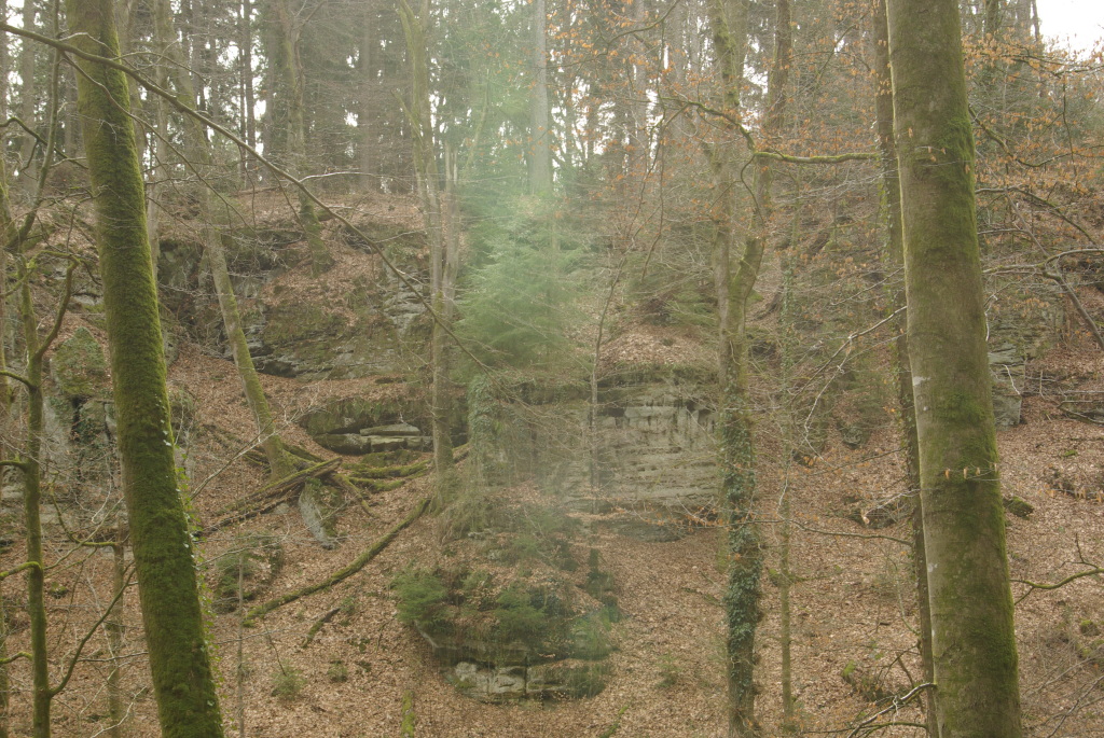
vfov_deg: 27.3
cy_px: 369
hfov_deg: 39.9
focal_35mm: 50
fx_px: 1519
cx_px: 552
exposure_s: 1/45
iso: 400
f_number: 11
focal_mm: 33
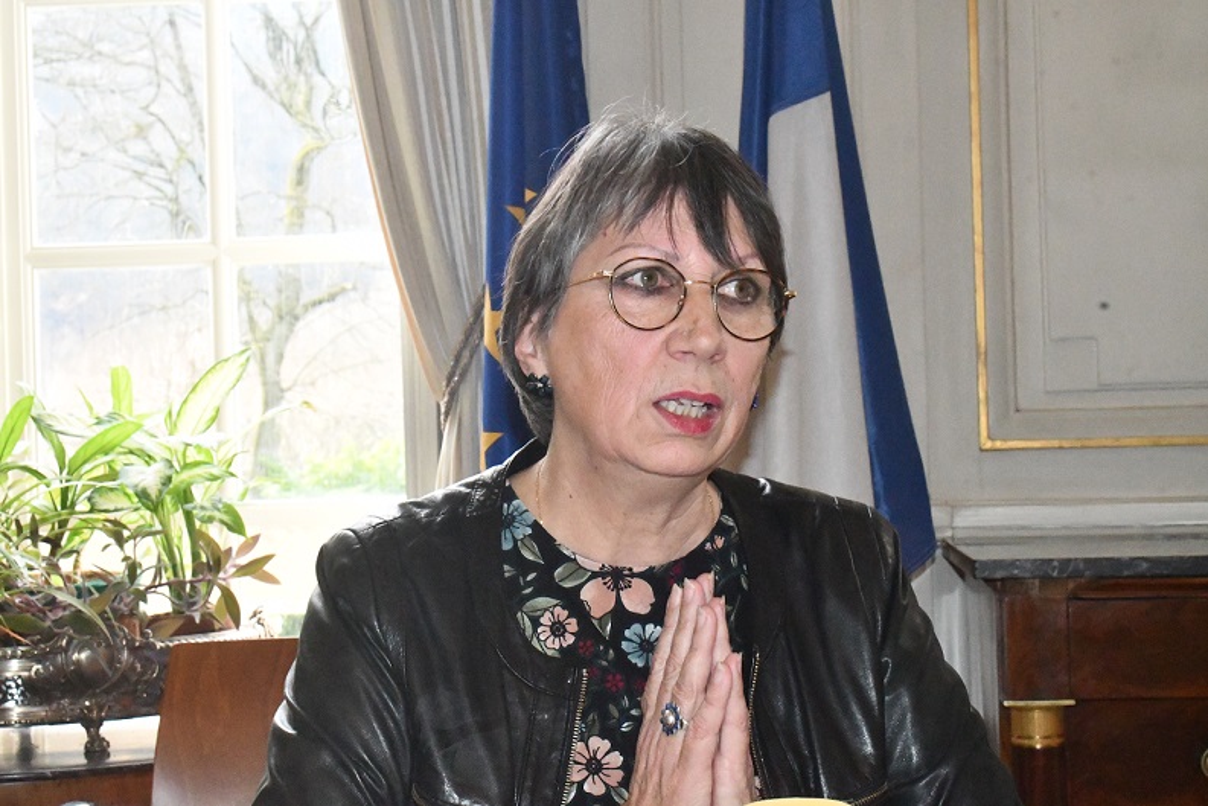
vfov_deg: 18.9
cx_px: 604
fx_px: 2416
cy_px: 403
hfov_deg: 28.1
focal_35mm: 72
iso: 16000
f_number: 22
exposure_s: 1/250
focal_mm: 48
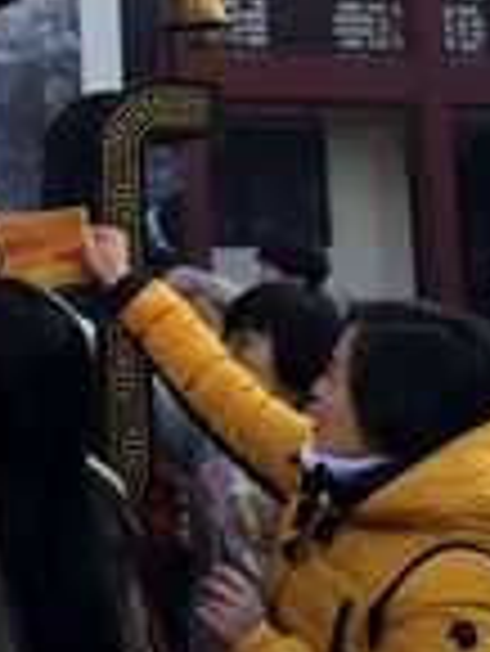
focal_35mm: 90
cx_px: -166
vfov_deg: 20.9
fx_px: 1696
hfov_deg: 15.6
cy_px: -36
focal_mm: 4.15
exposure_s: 1/565
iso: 32
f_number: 2.2
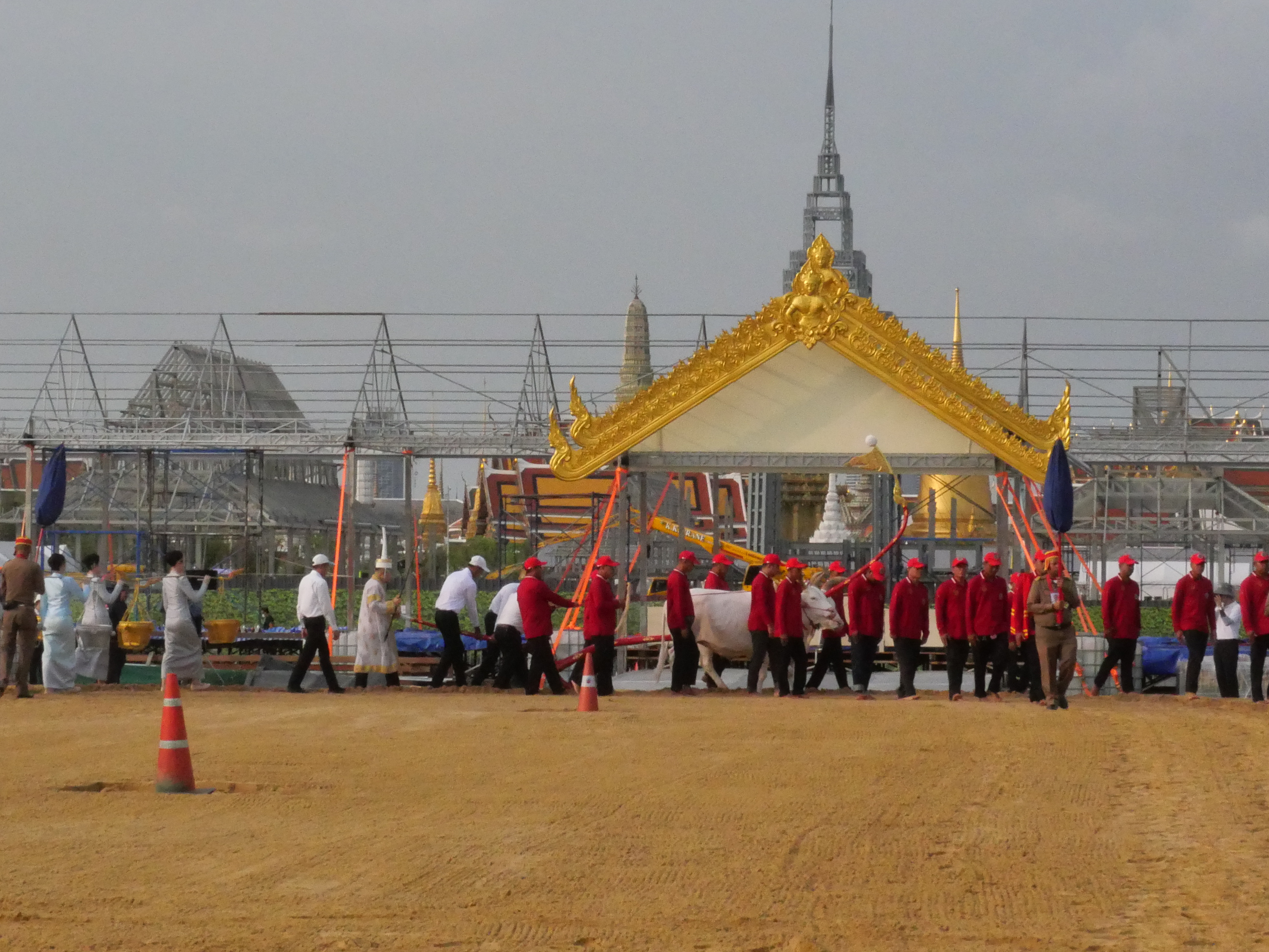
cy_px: 371
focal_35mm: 120
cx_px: 605
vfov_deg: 12.3
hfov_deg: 16.4
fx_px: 4400
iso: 4000
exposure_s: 1/1300
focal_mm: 40
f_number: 22
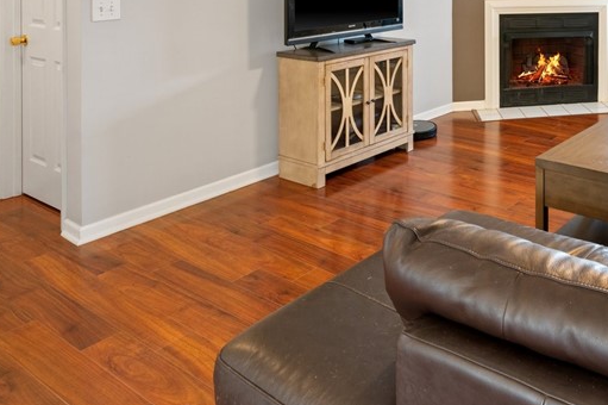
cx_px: 553
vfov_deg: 34.4
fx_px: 574
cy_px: -23
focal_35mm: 34
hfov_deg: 49.4
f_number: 9
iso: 200
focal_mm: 16
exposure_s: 3.2
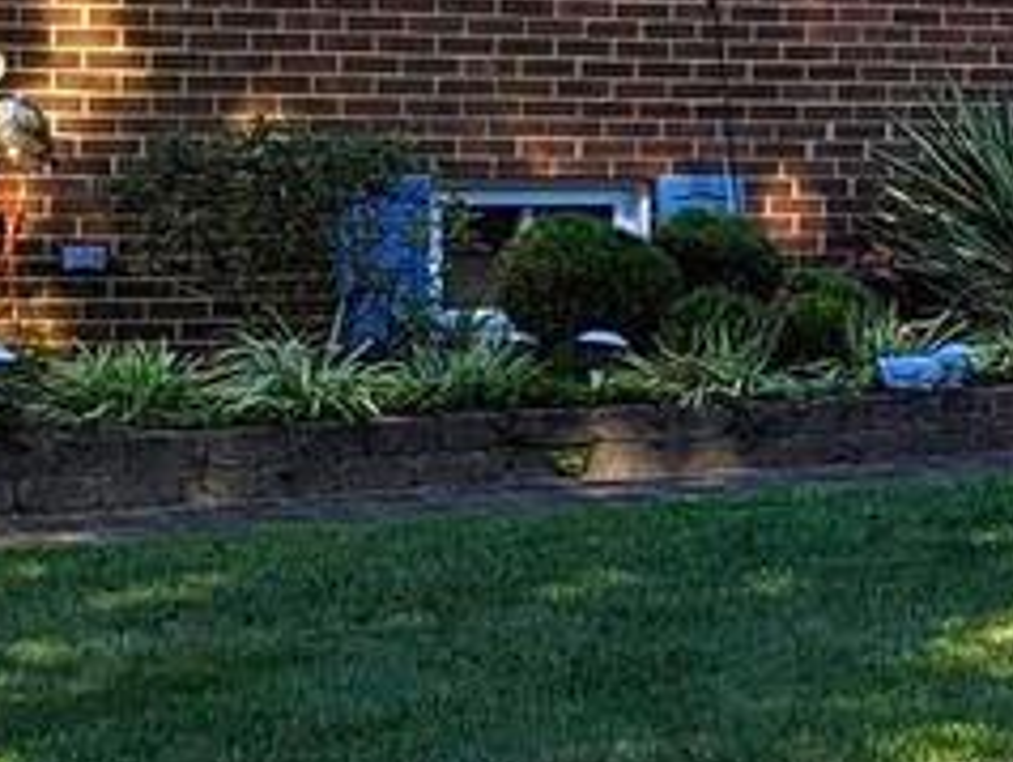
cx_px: 1711
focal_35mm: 145
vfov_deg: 10.2
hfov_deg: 12.6
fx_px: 4248
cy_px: 102
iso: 40
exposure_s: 1/1272
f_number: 1.85
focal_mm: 6.81
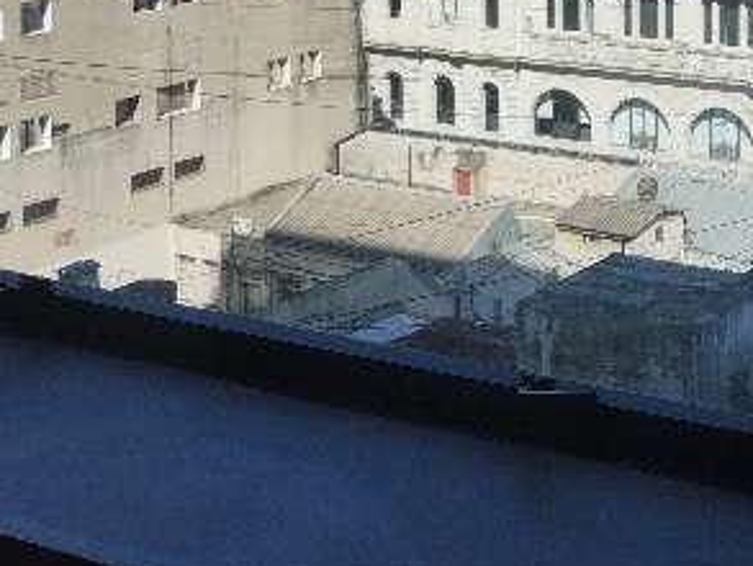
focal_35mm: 86
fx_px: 1872
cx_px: 807
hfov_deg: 21.7
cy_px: -194
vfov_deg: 16.2
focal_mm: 4.27
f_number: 1.8
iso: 100
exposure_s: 1/262
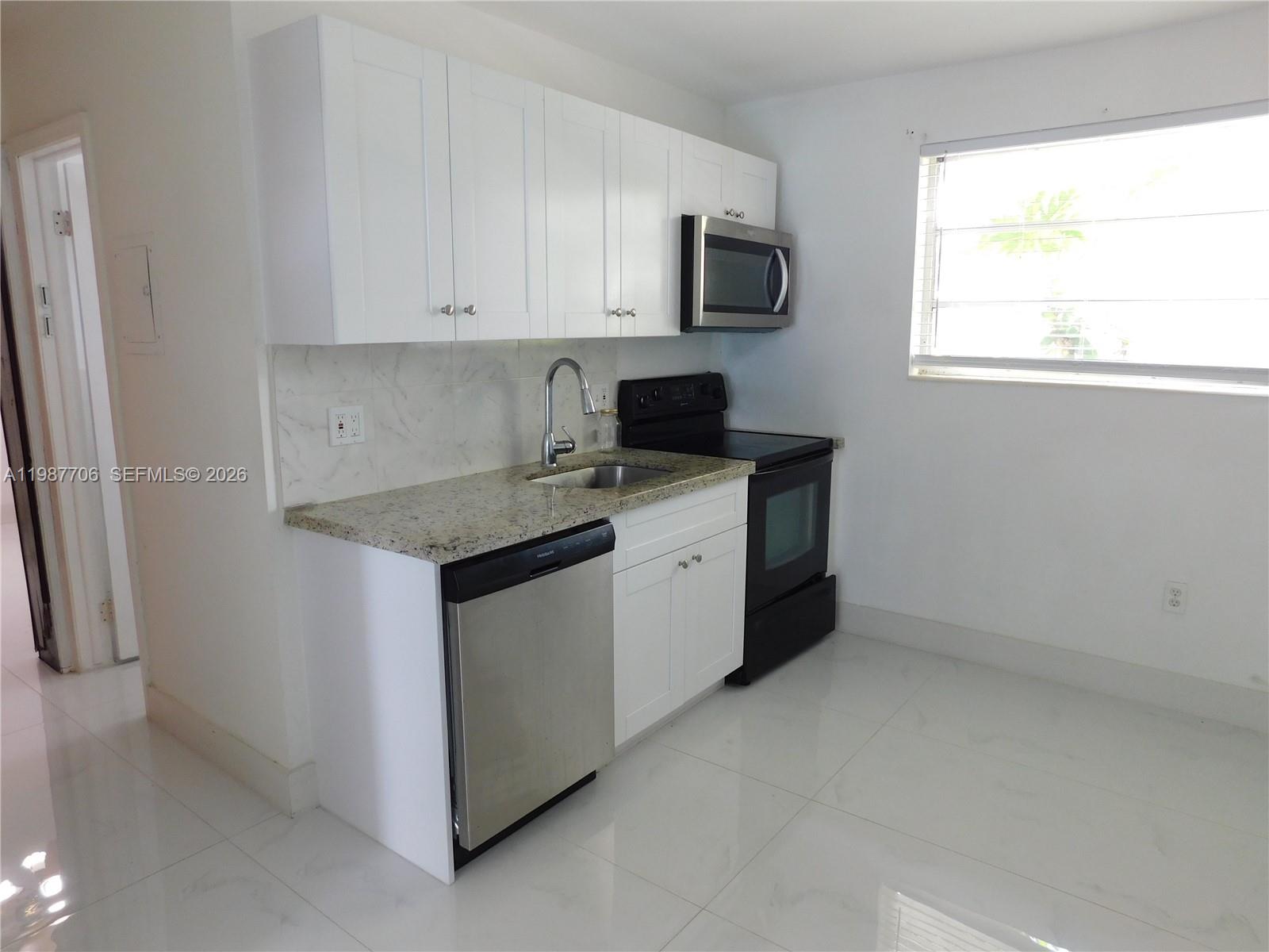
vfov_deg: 58.9
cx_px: 634
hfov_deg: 73.9
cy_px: 476
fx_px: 843
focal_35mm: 23
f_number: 3
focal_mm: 4
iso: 140
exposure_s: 1/30
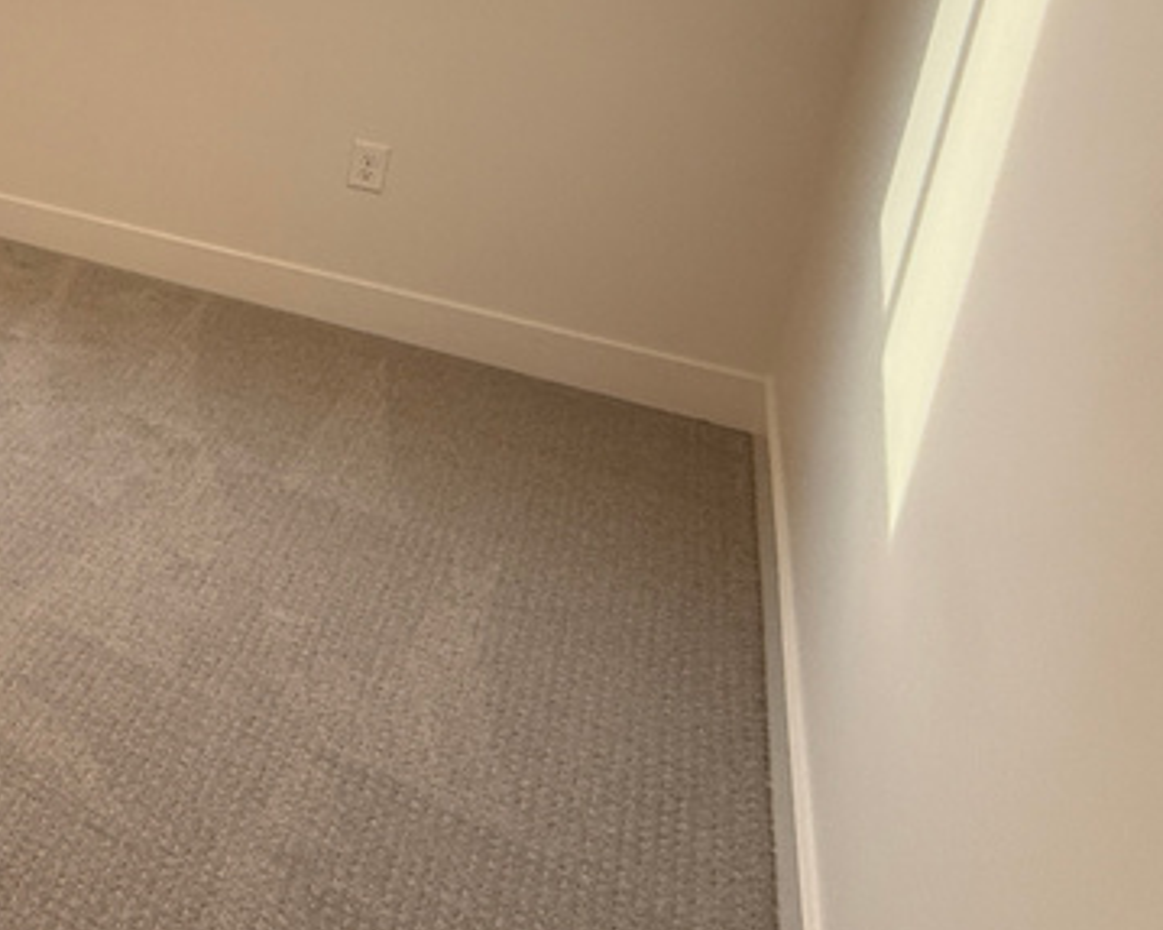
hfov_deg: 31.0
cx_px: -483
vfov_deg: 35.3
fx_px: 1342
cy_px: 45
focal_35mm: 39
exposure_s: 1/120
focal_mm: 2.22
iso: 100
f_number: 2.2
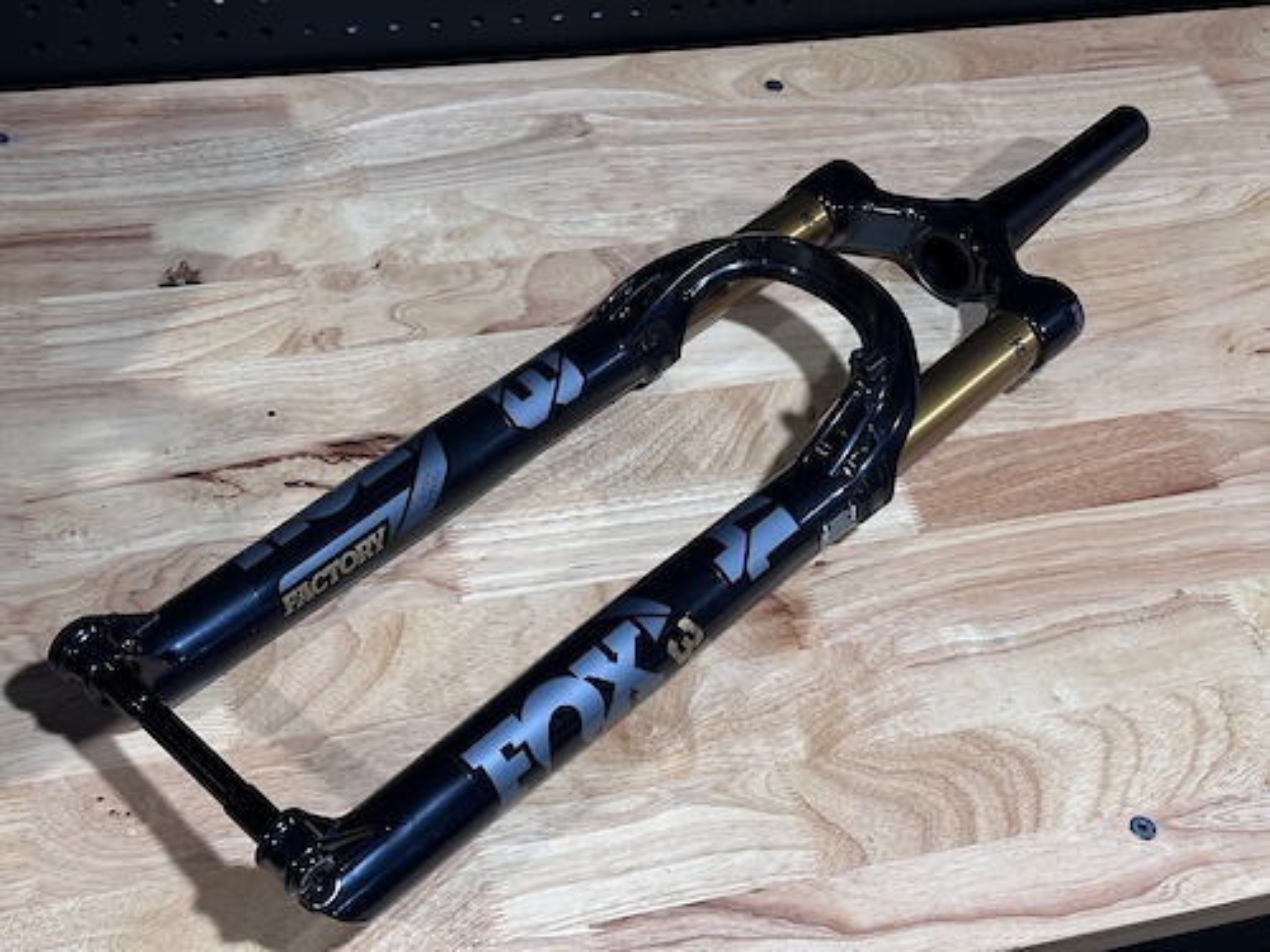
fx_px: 1761
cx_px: 635
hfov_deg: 39.7
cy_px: 476
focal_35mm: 48
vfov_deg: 30.3
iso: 125
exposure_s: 1/60
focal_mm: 6.86
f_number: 1.78
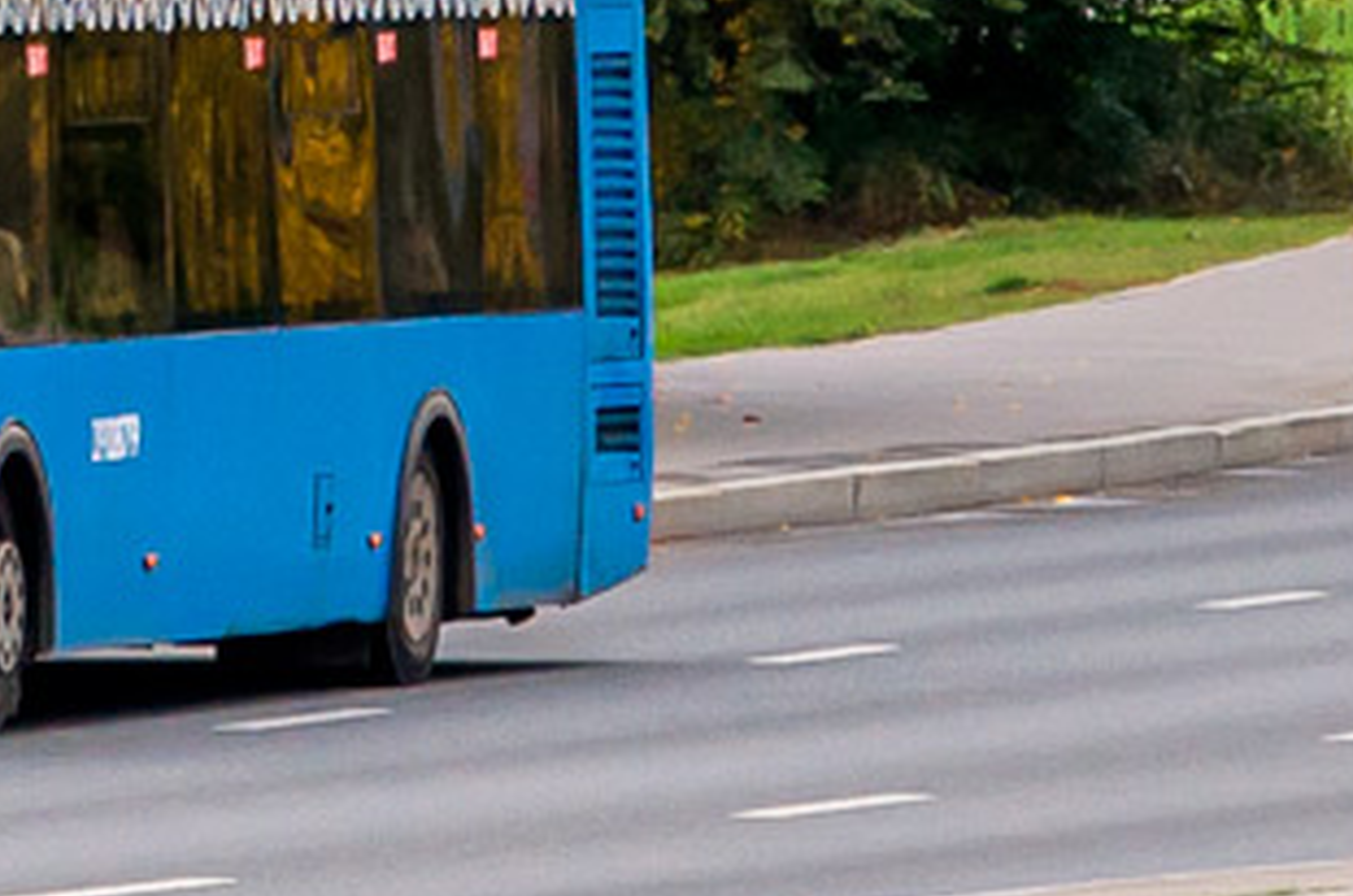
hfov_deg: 3.2
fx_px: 24454
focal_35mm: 652
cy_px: -748
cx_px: -239
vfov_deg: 2.1
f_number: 6.3
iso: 320
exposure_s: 1/320
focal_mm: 90
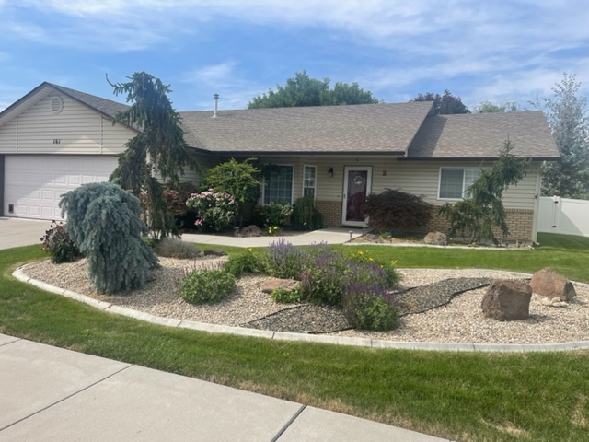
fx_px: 442
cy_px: 221
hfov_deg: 67.3
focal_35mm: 26
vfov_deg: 53.1
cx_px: 294
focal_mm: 5.1
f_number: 1.6
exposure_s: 1/3559
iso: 32
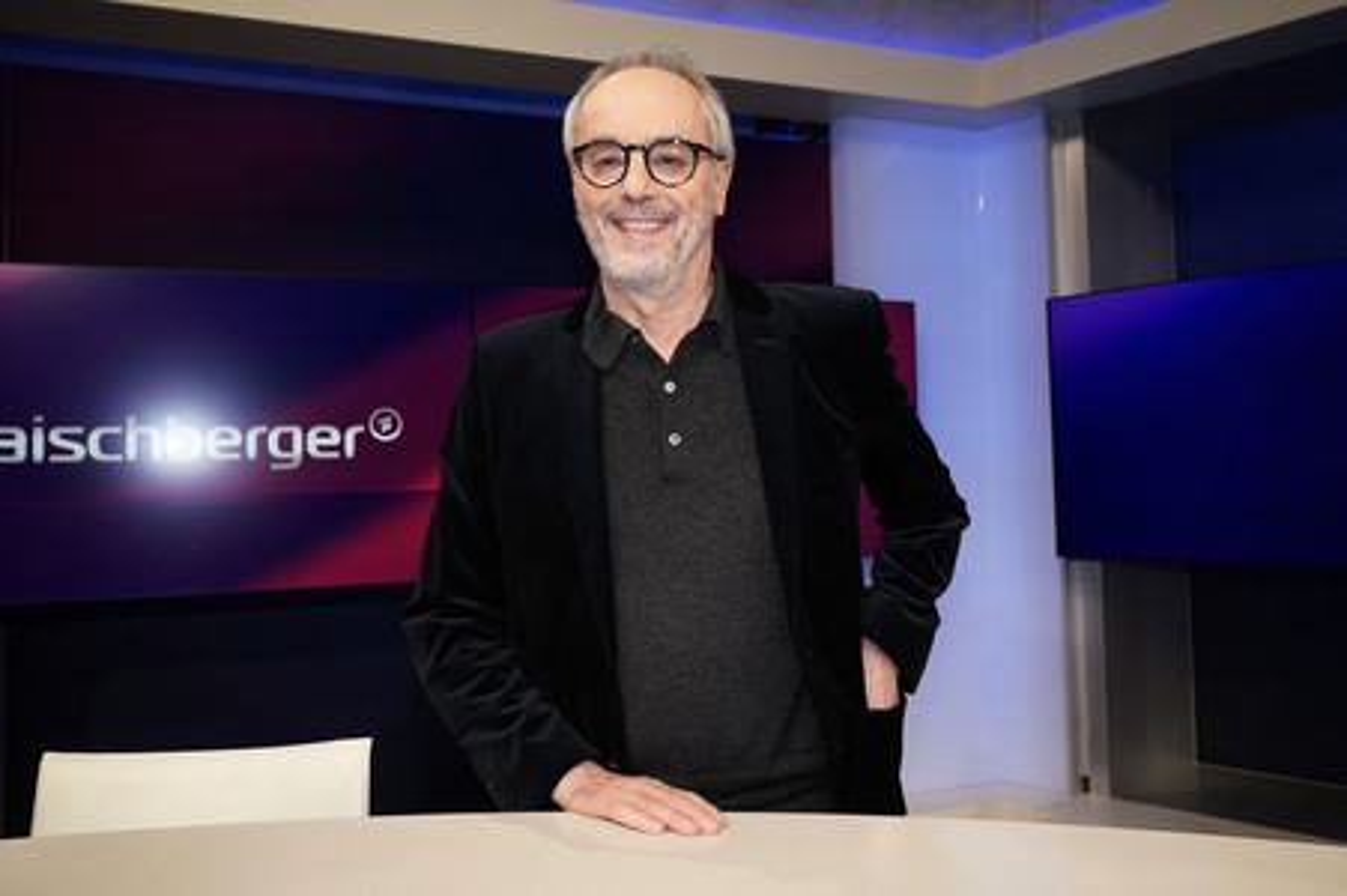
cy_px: 448
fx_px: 1047
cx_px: 674
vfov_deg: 46.3
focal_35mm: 28
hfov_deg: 65.5
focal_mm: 28
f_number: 5
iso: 2000
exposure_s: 1/160
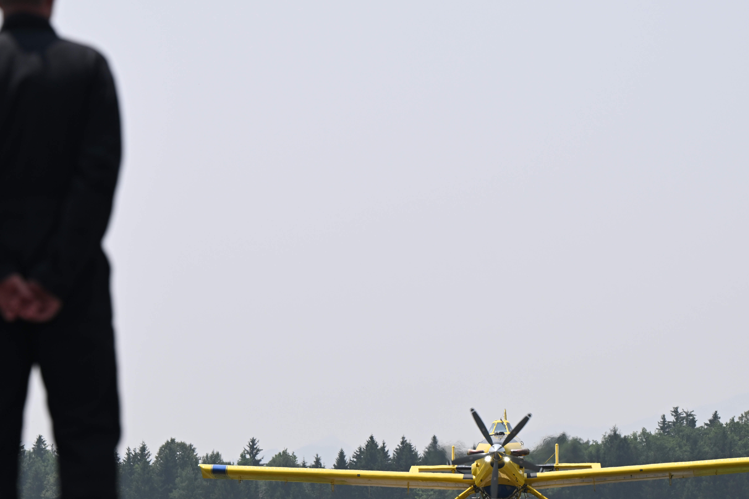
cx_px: 397
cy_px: 314
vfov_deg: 6.0
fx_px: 4785
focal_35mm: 230
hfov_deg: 9.0
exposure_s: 1/2000
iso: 200
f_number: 5
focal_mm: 135
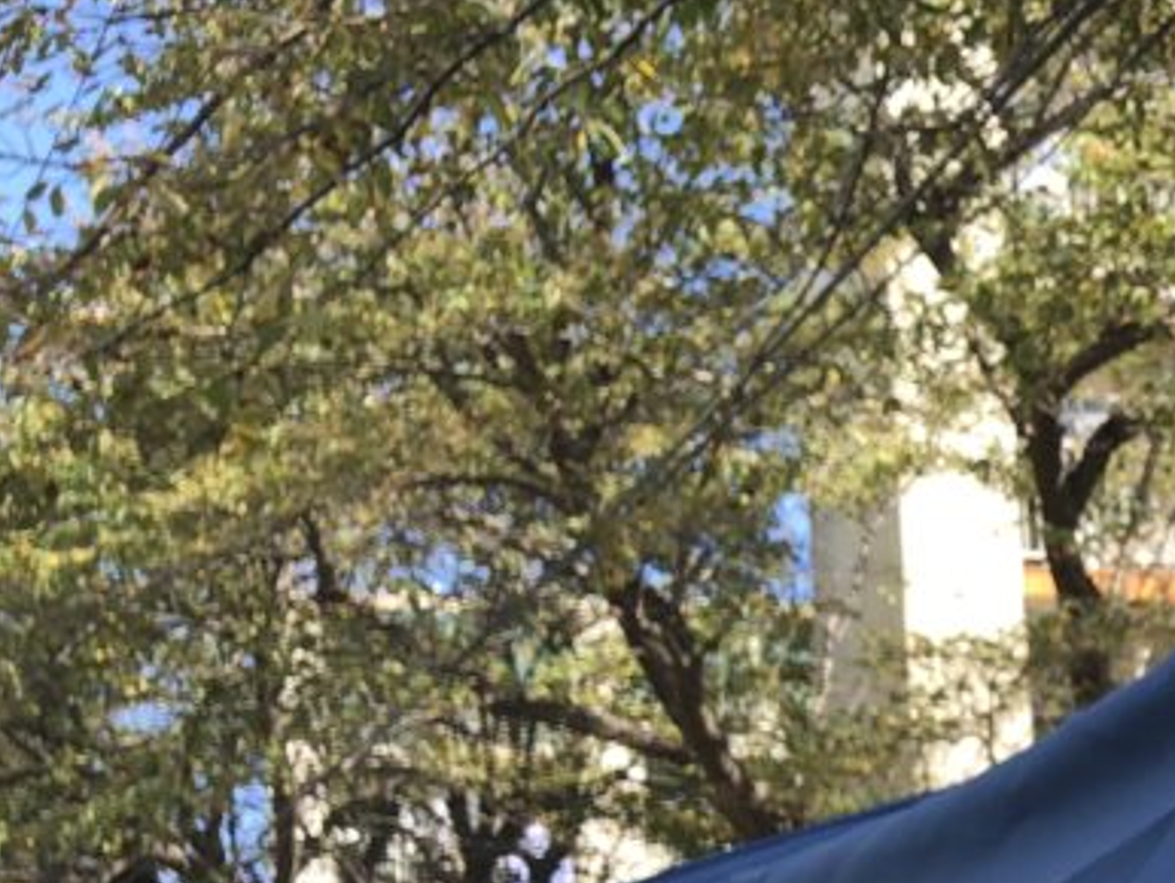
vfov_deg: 16.1
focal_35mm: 87
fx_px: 2955
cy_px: 1160
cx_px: 1778
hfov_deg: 19.5
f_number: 1.8
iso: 20
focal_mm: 3.99
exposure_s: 1/458
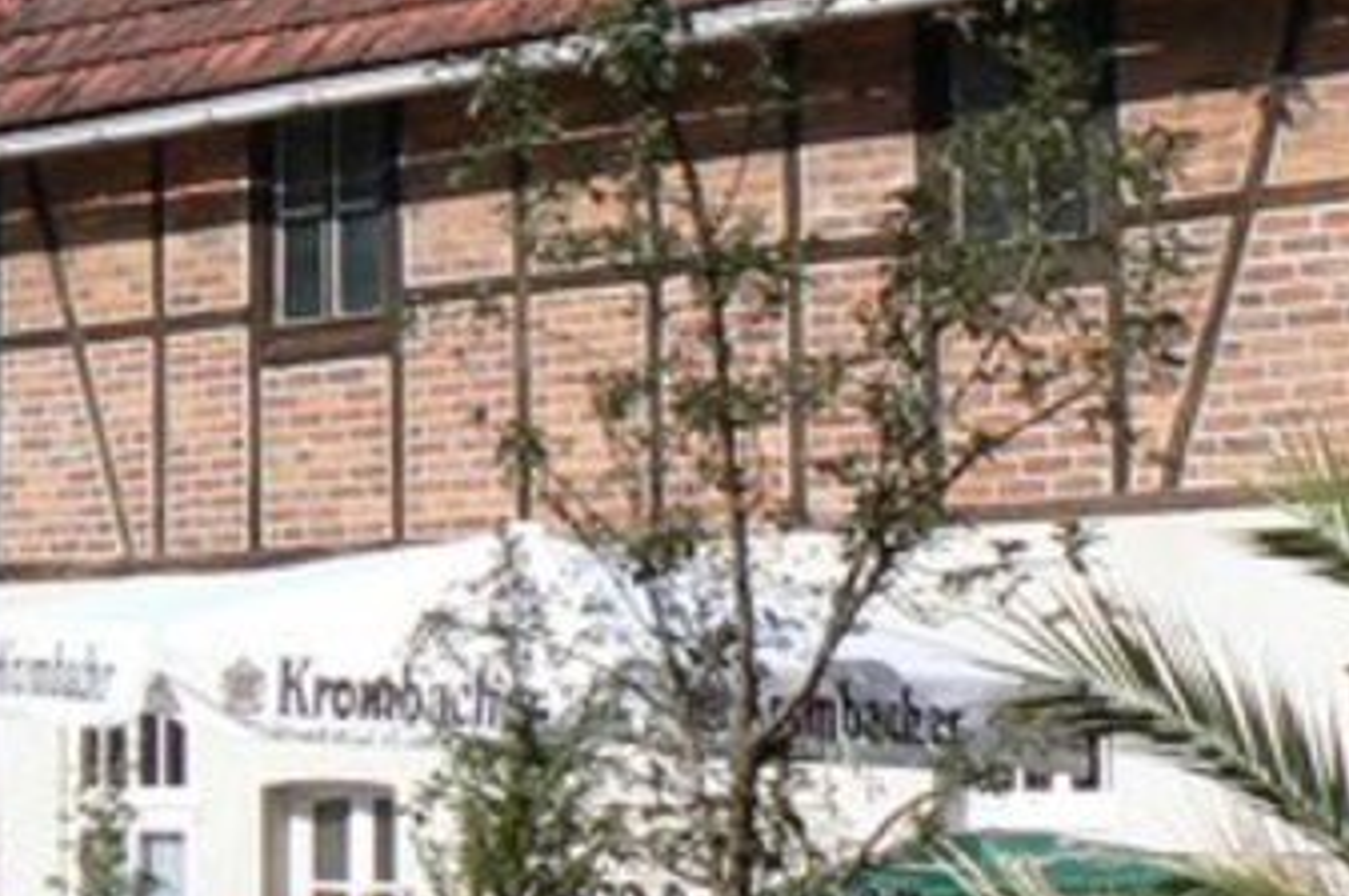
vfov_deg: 9.0
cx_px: -652
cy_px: 312
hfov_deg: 12.8
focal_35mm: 152
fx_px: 5690
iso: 100
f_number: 4
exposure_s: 1/1300
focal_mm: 6.8
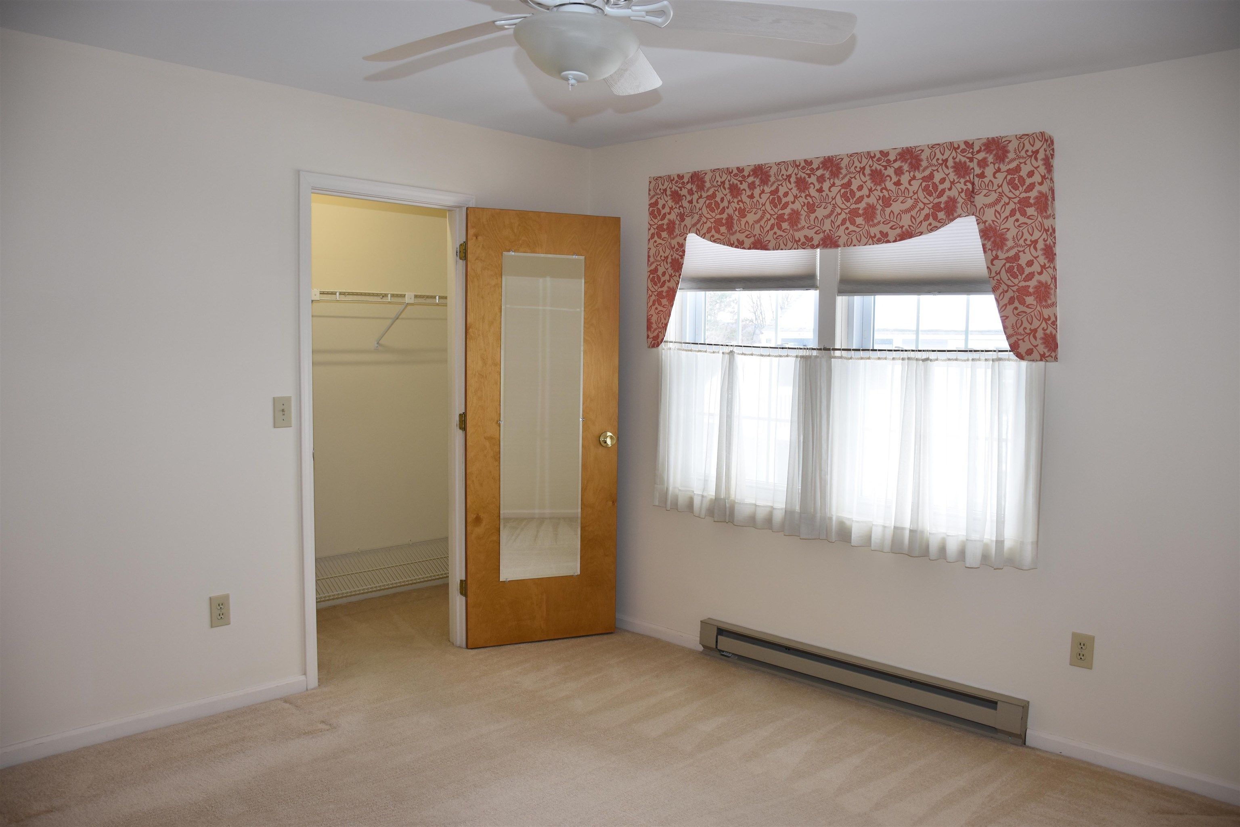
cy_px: 414
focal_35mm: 27
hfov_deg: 67.4
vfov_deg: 47.9
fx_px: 930
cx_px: 620
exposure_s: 1/60
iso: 220
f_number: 4
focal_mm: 18
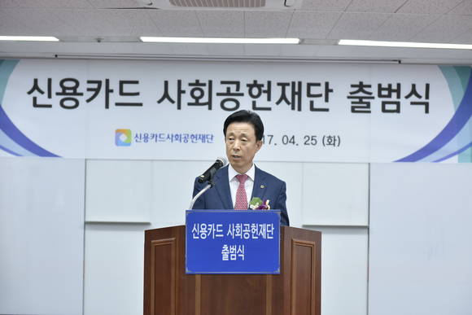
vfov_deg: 21.9
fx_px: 813
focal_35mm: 62
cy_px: 158
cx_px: 236
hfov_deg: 32.4
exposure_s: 1/200
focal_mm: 62
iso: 2000
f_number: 4
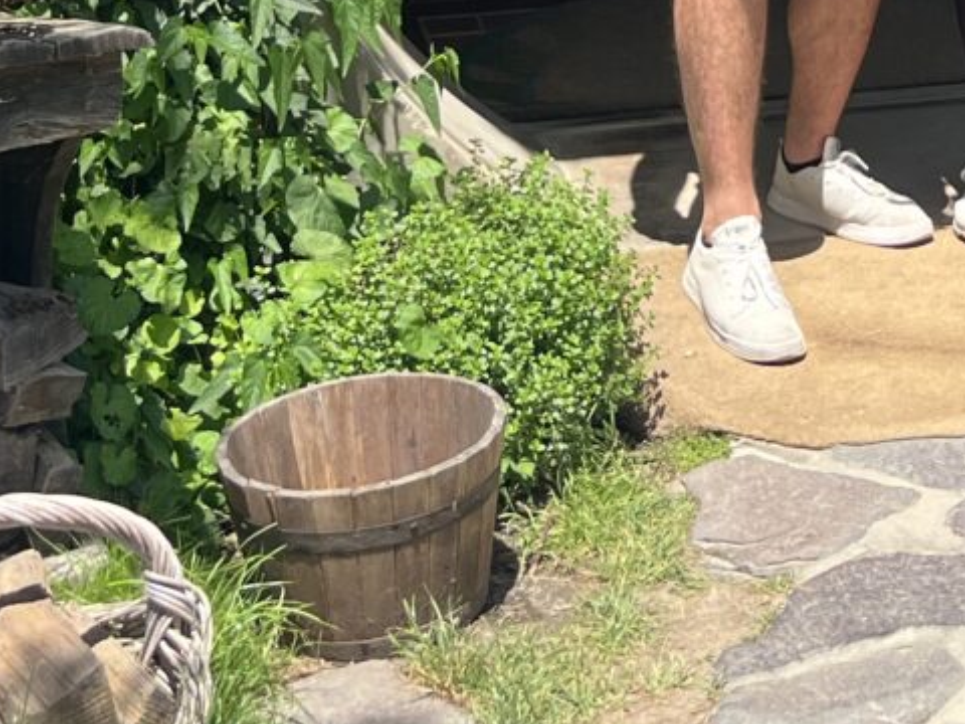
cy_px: -654
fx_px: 2899
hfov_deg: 18.7
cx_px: 816
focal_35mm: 104
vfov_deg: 12.7
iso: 50
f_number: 1.6
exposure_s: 1/943
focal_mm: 5.1
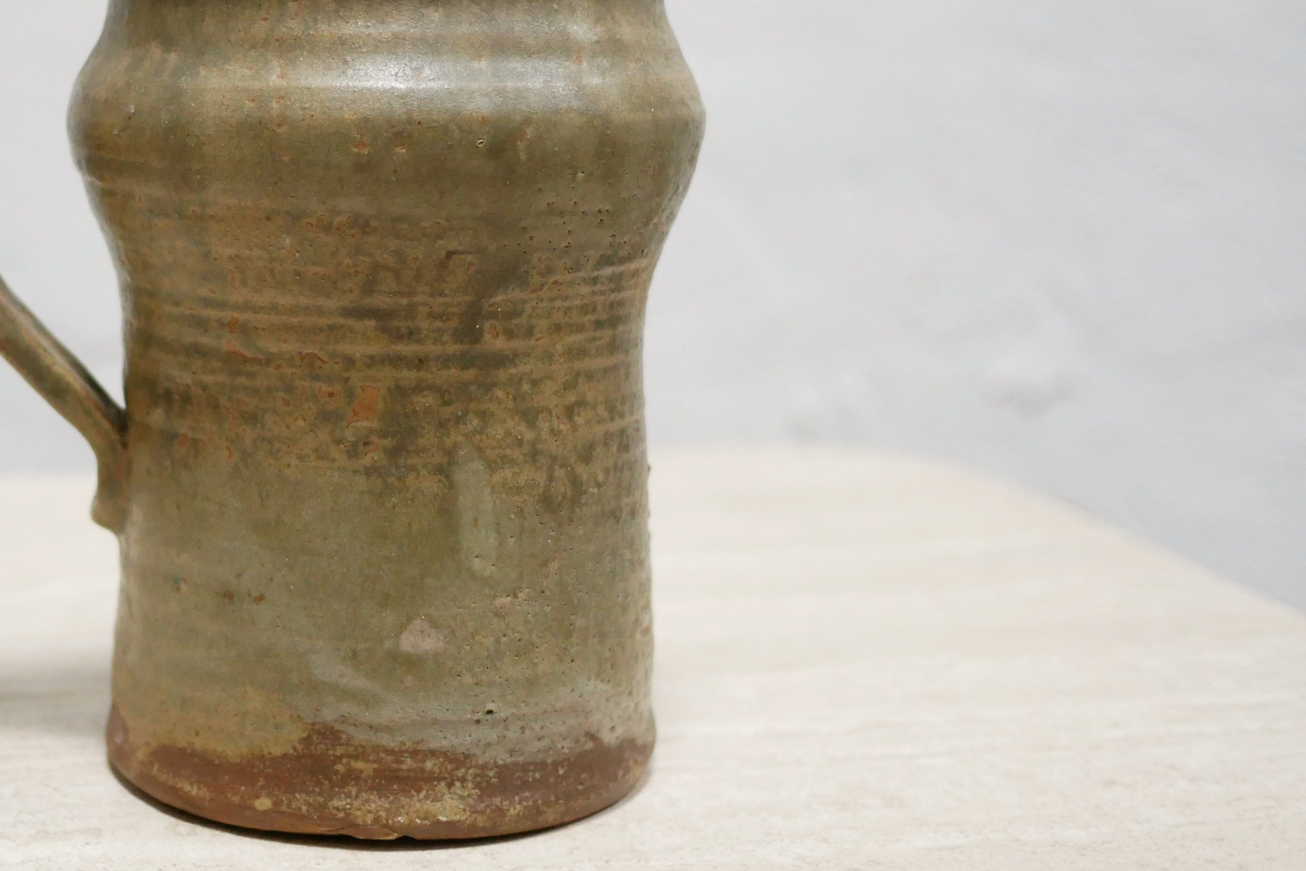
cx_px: 301
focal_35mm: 69
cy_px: 266
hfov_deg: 28.7
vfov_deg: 19.7
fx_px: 2503
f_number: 1.7
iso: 1000
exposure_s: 1/60
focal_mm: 20
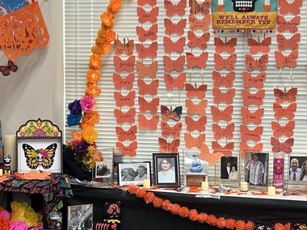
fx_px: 621
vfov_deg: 21.0
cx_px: 149
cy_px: 149
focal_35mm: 70
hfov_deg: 27.8
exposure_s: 1/60
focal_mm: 5.7
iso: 100
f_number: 1.5
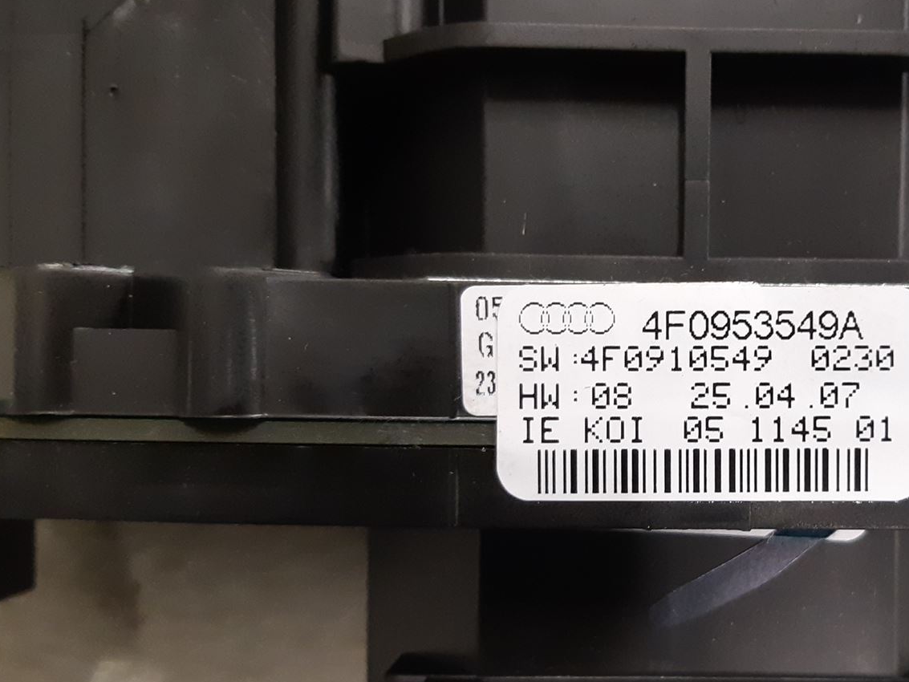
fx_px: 1234
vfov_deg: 30.8
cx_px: 673
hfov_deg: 39.4
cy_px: 405
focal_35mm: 47
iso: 250
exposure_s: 1/40
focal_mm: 3.93
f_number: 1.7
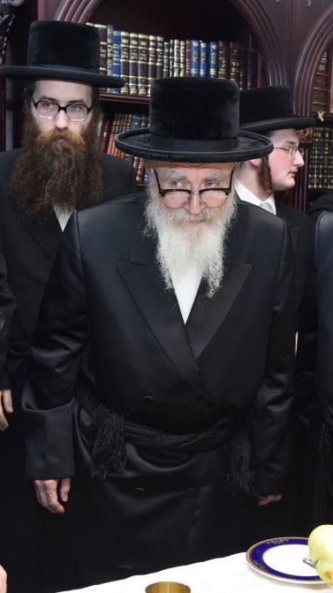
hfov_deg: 21.4
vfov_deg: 37.2
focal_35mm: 56
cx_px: 202
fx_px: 880
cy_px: 293
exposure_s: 1/160
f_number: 5.6
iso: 1000
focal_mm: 35
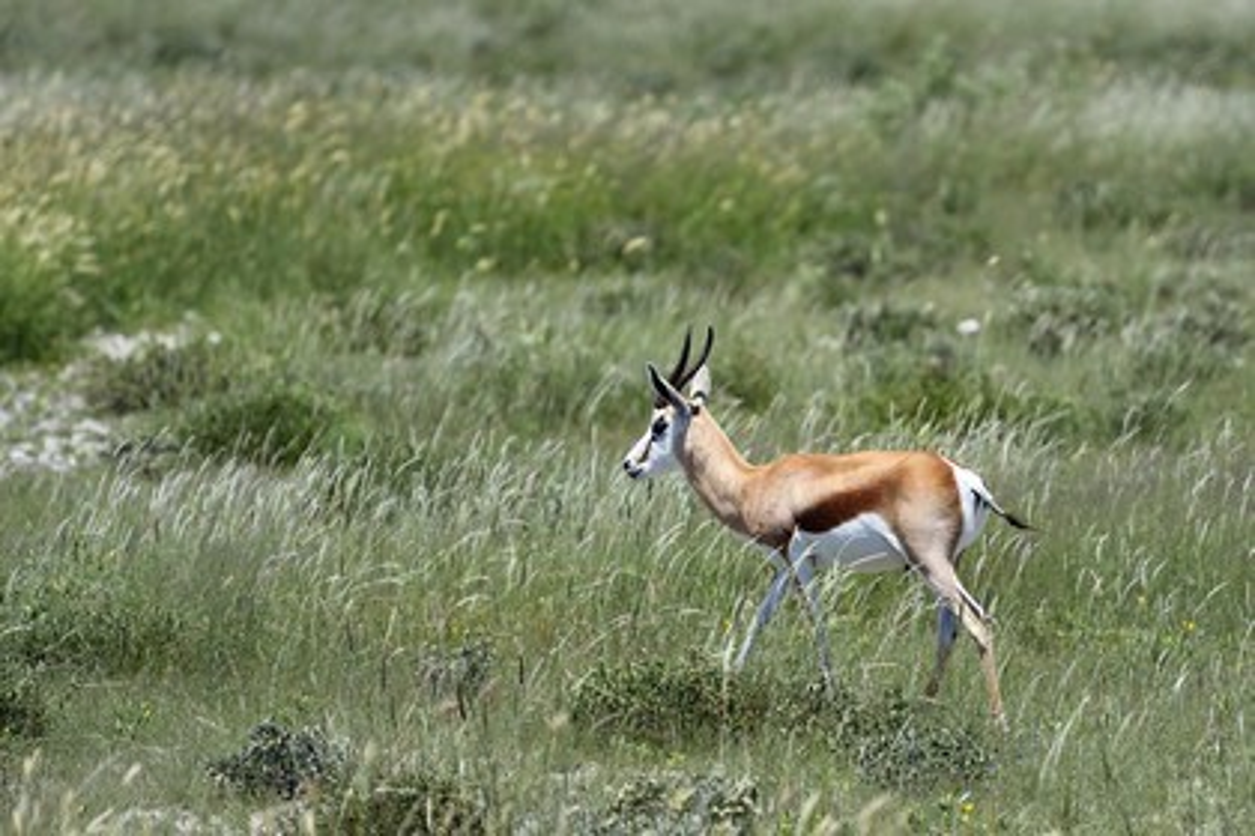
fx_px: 9760
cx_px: 628
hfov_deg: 7.4
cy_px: 418
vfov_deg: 4.9
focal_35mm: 280
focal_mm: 280
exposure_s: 1/2000
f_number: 4
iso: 200
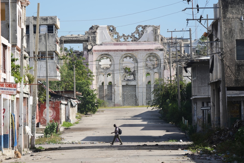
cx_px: 122
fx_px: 1356
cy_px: 82
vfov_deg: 6.9
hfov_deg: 10.3
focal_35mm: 200
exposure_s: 1/160
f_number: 10
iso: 100
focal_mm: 200
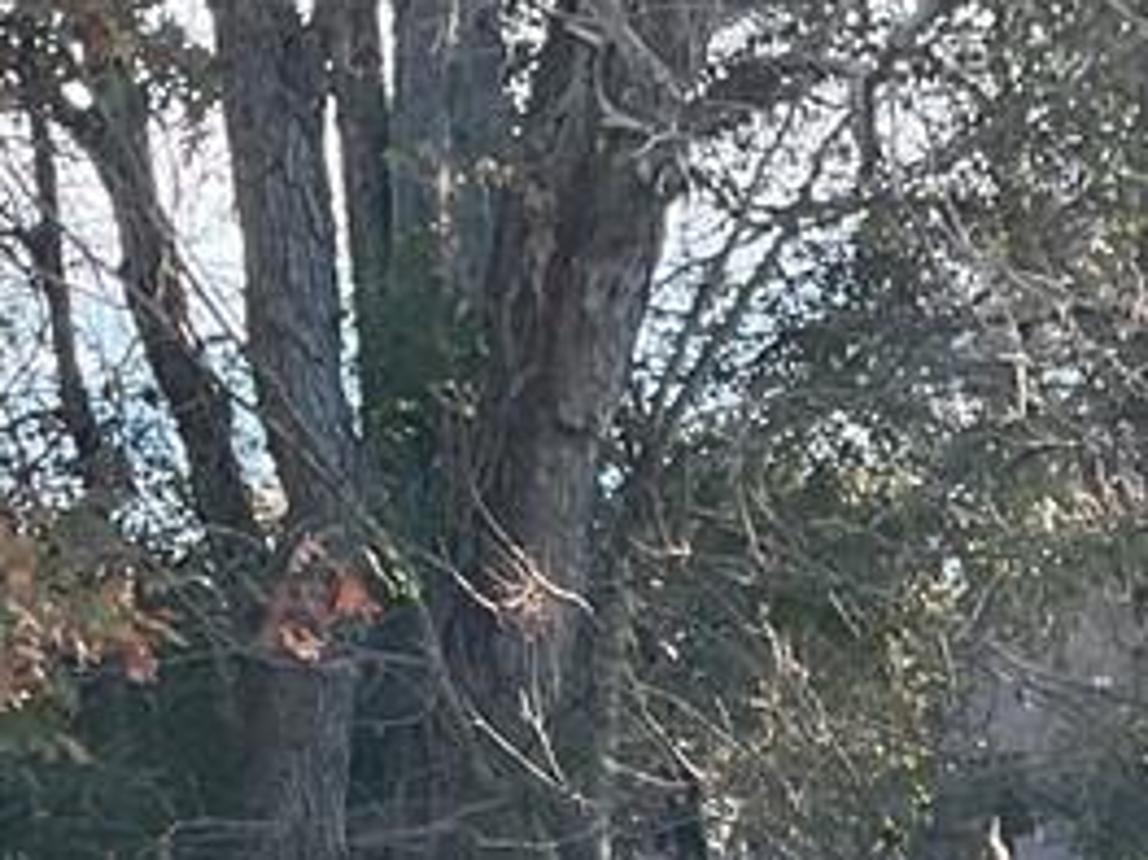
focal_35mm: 113
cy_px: 1655
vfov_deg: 11.9
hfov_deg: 16.0
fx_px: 3746
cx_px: 1711
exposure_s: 1/378
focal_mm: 3
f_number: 1.8
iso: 16
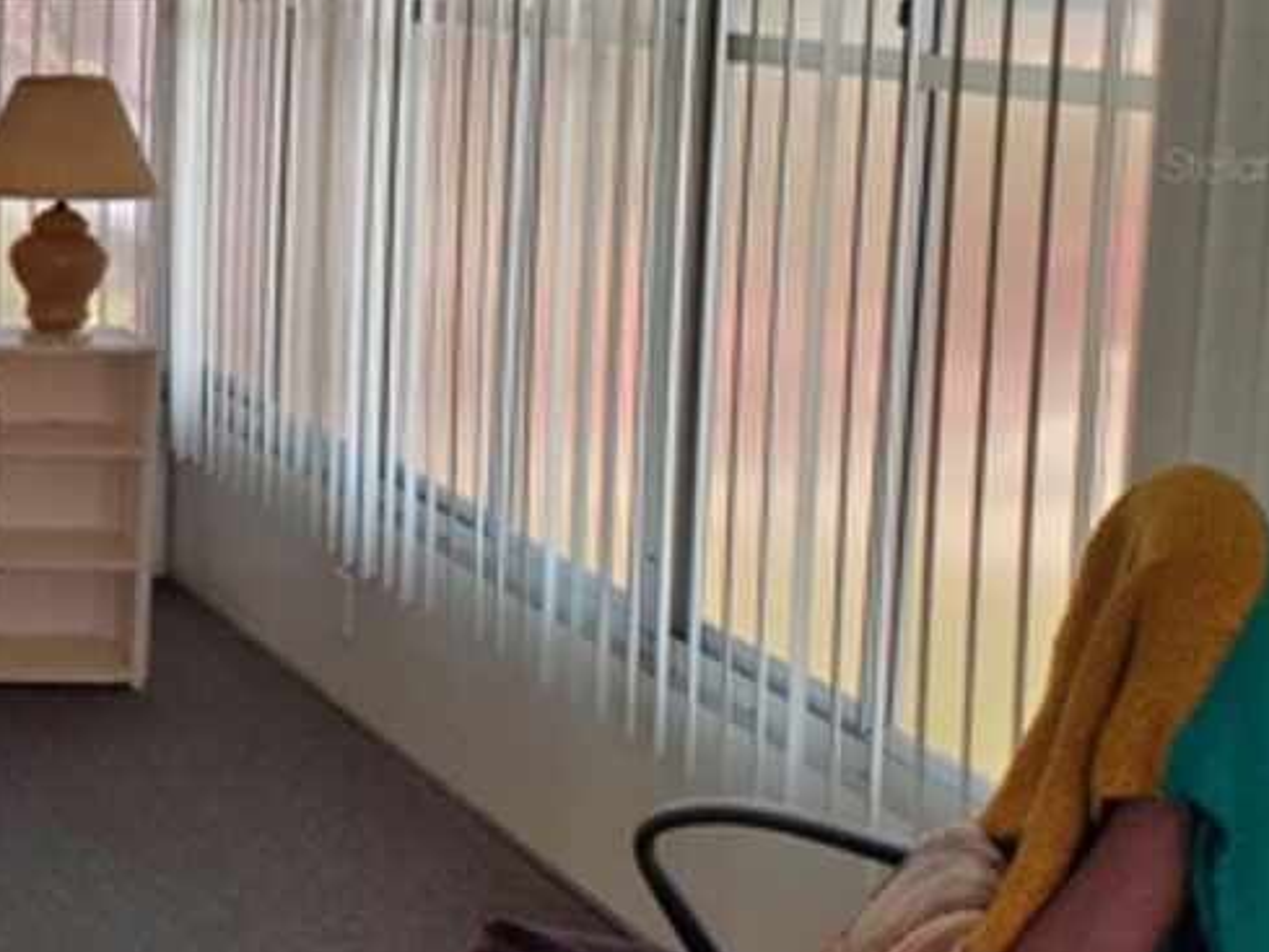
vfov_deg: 21.3
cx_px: -301
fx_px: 2493
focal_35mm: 68
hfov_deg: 25.3
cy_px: 163
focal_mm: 4.3
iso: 200
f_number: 2.4
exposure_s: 1/120
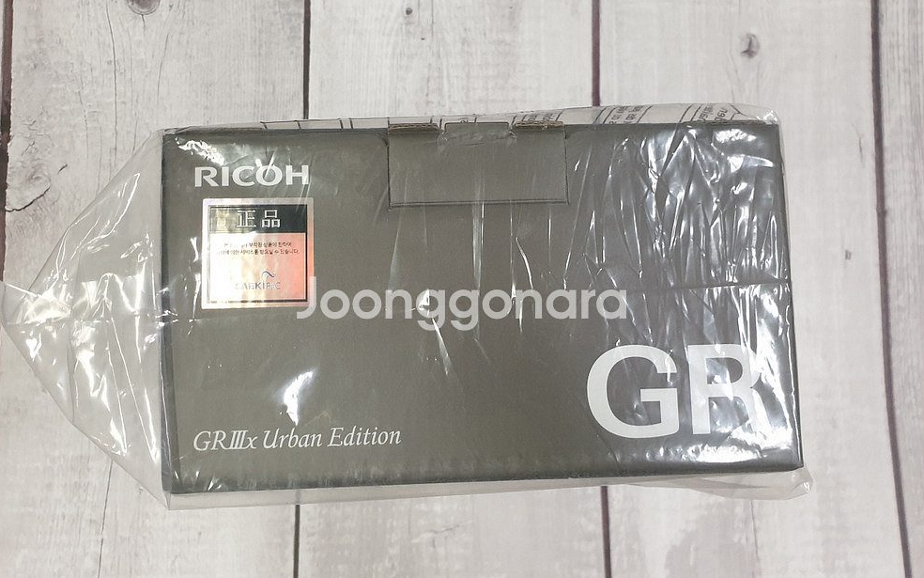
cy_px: 304
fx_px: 705
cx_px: 460
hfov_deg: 66.5
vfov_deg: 44.5
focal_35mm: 28
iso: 250
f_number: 2.4
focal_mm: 4.3
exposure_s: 1/60
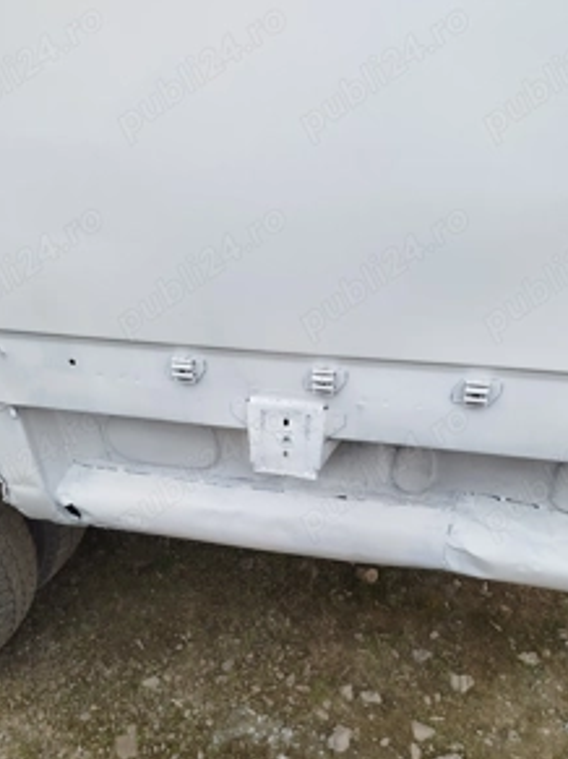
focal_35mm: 33
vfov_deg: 54.1
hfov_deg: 42.9
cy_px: 514
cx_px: 292
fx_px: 723
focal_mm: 5.31
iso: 50
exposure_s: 1/298
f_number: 1.7
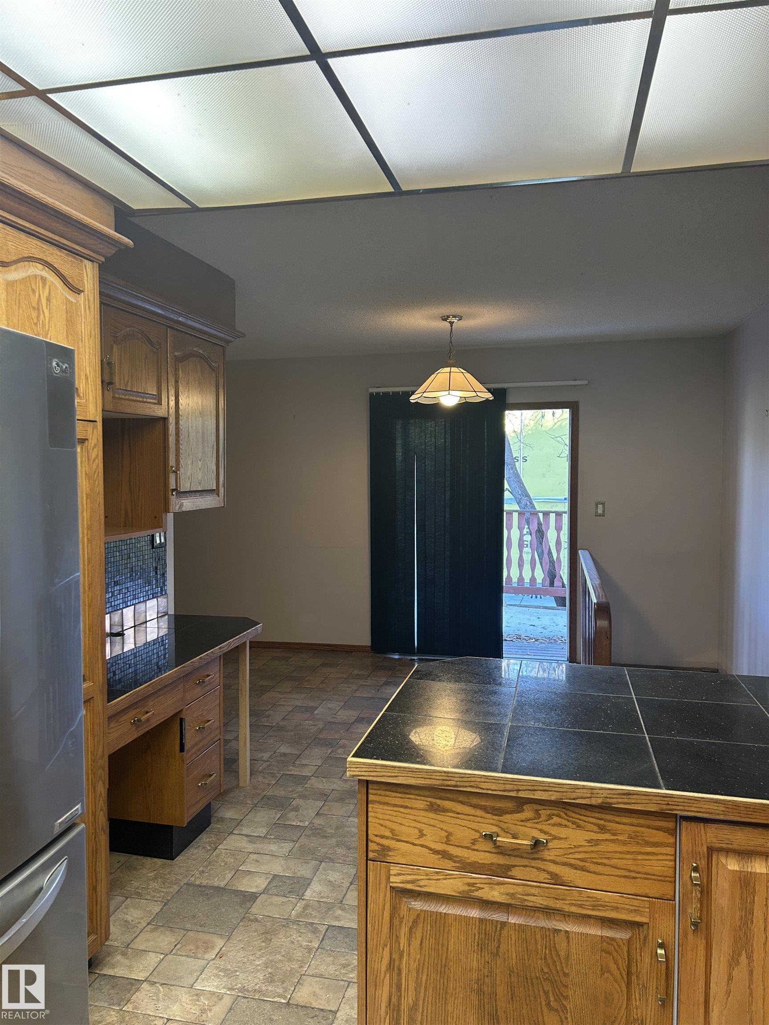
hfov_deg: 53.1
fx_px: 770
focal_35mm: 26
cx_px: 384
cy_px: 512
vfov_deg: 67.3
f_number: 1.5
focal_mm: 5.7
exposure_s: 1/60
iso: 80
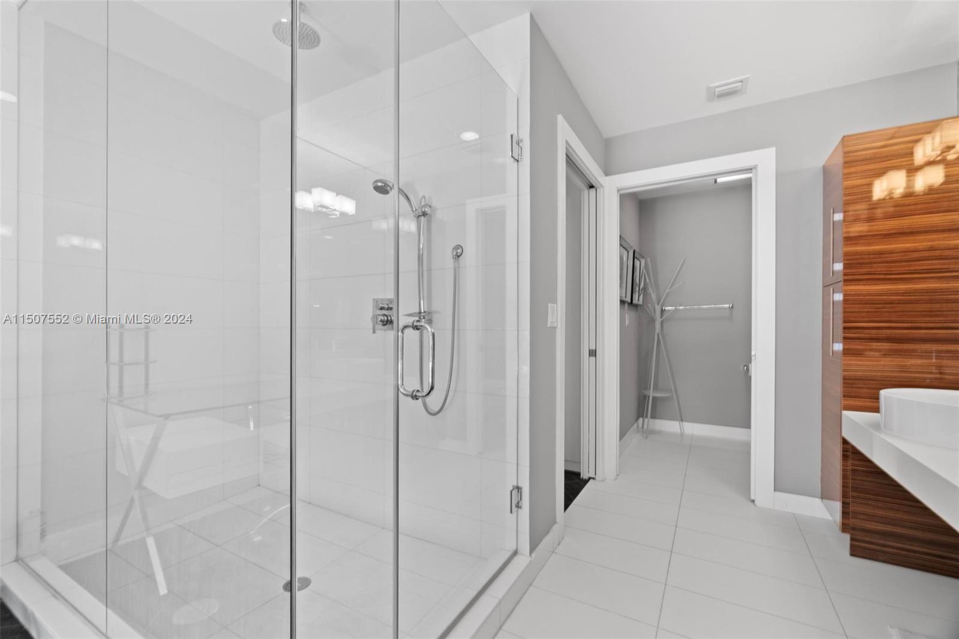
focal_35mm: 15
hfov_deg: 100.4
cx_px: 480
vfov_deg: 77.3
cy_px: 320
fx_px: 399
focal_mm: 10
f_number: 8
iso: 250
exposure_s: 2
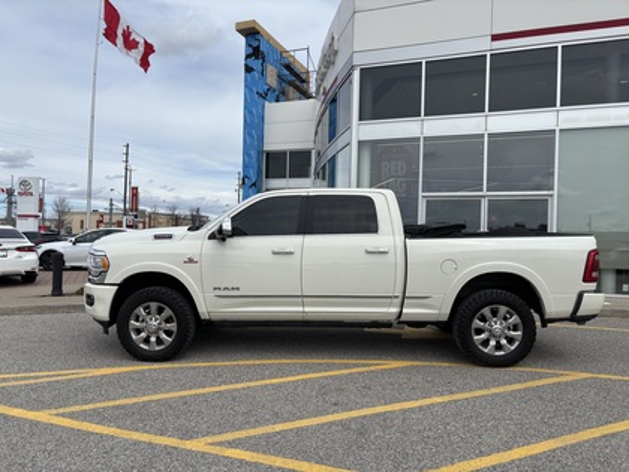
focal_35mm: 26
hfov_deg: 67.3
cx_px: 314
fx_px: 472
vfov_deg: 53.1
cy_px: 236
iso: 50
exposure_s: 1/5076
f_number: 1.6
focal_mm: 5.96
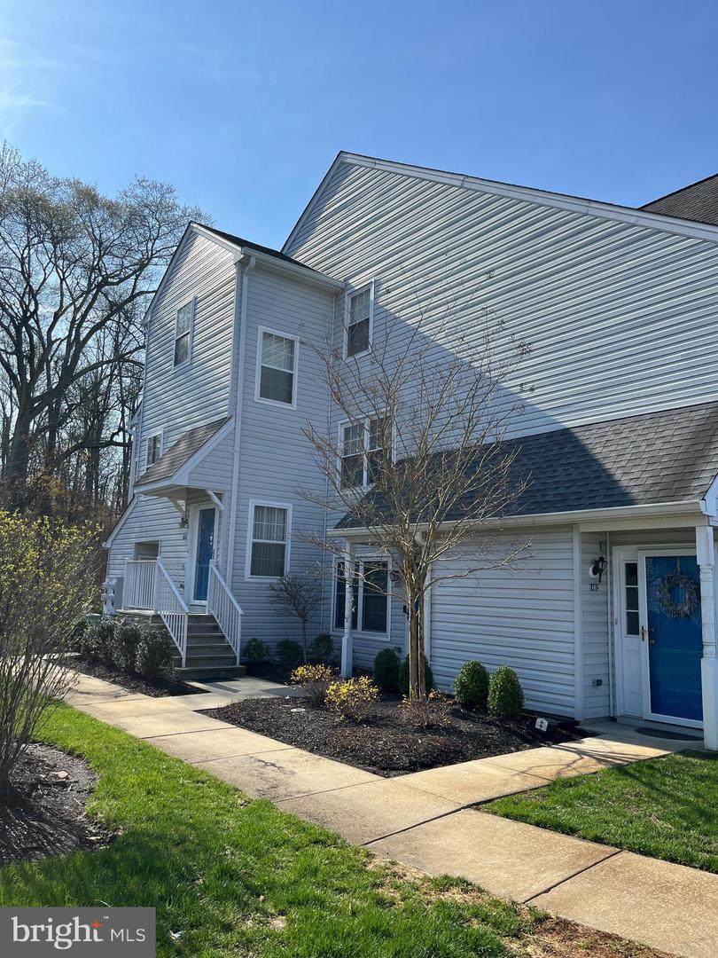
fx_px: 719
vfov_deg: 67.3
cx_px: 359
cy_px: 479
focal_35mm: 26
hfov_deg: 53.1
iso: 50
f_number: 1.6
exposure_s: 1/3135
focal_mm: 5.1
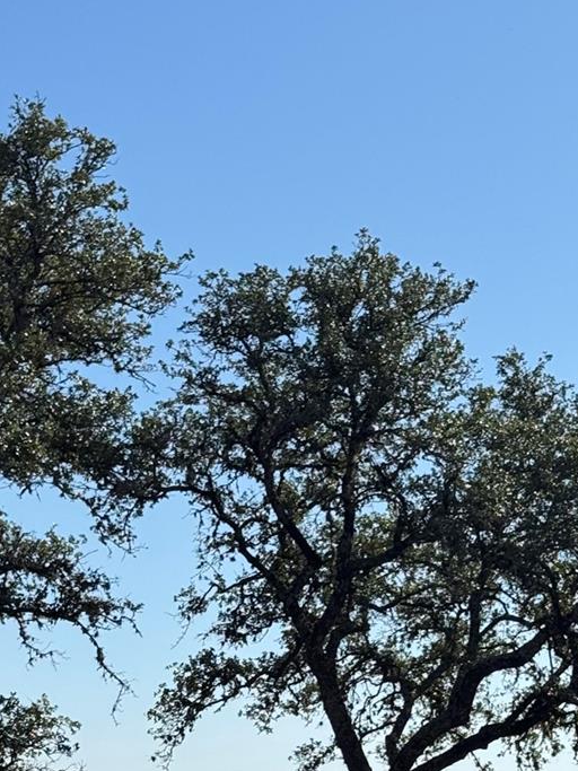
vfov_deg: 17.9
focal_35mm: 108
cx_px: 143
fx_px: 2405
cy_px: 720
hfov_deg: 13.7
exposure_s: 1/6410
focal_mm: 6.76
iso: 64
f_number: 1.78
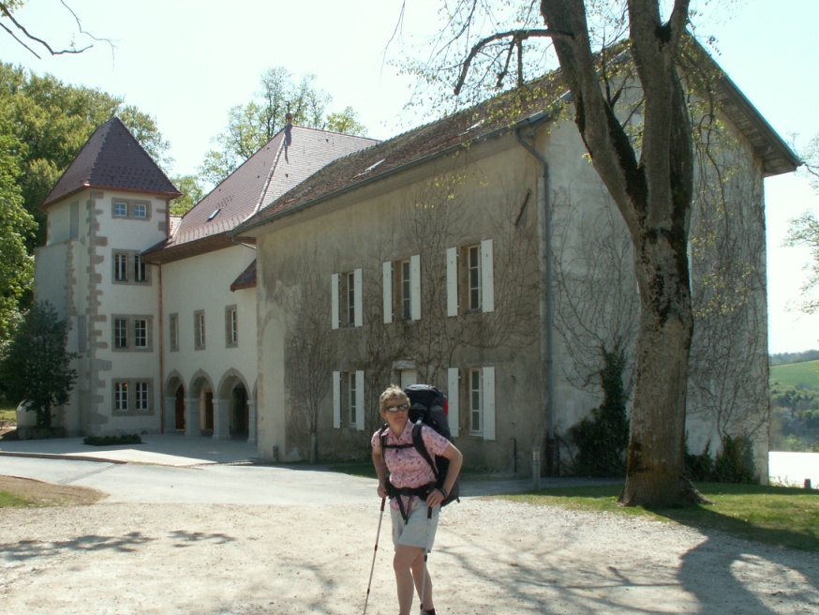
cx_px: 352
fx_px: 970
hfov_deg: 45.6
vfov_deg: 35.1
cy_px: 346
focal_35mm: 41
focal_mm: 5.86
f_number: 5.6
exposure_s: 1/200
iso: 50
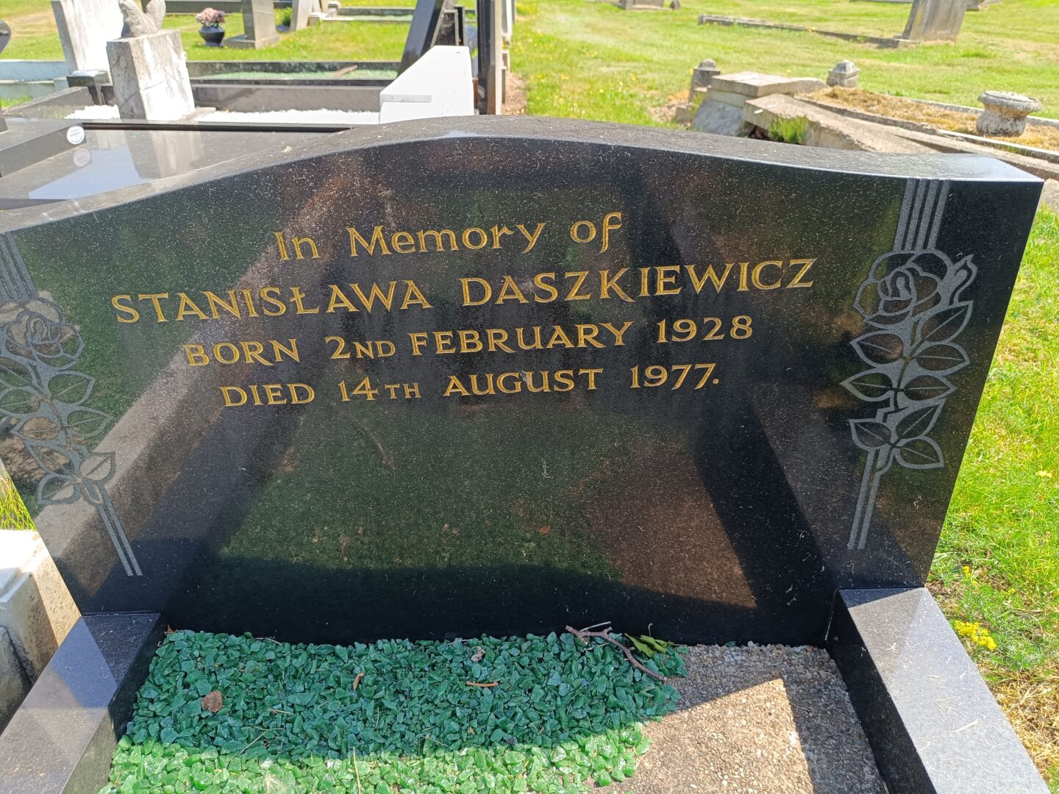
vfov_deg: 56.8
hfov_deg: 71.6
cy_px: 397
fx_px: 734
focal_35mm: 24
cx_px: 530
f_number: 1.88
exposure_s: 1/190
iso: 53
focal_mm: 5.59
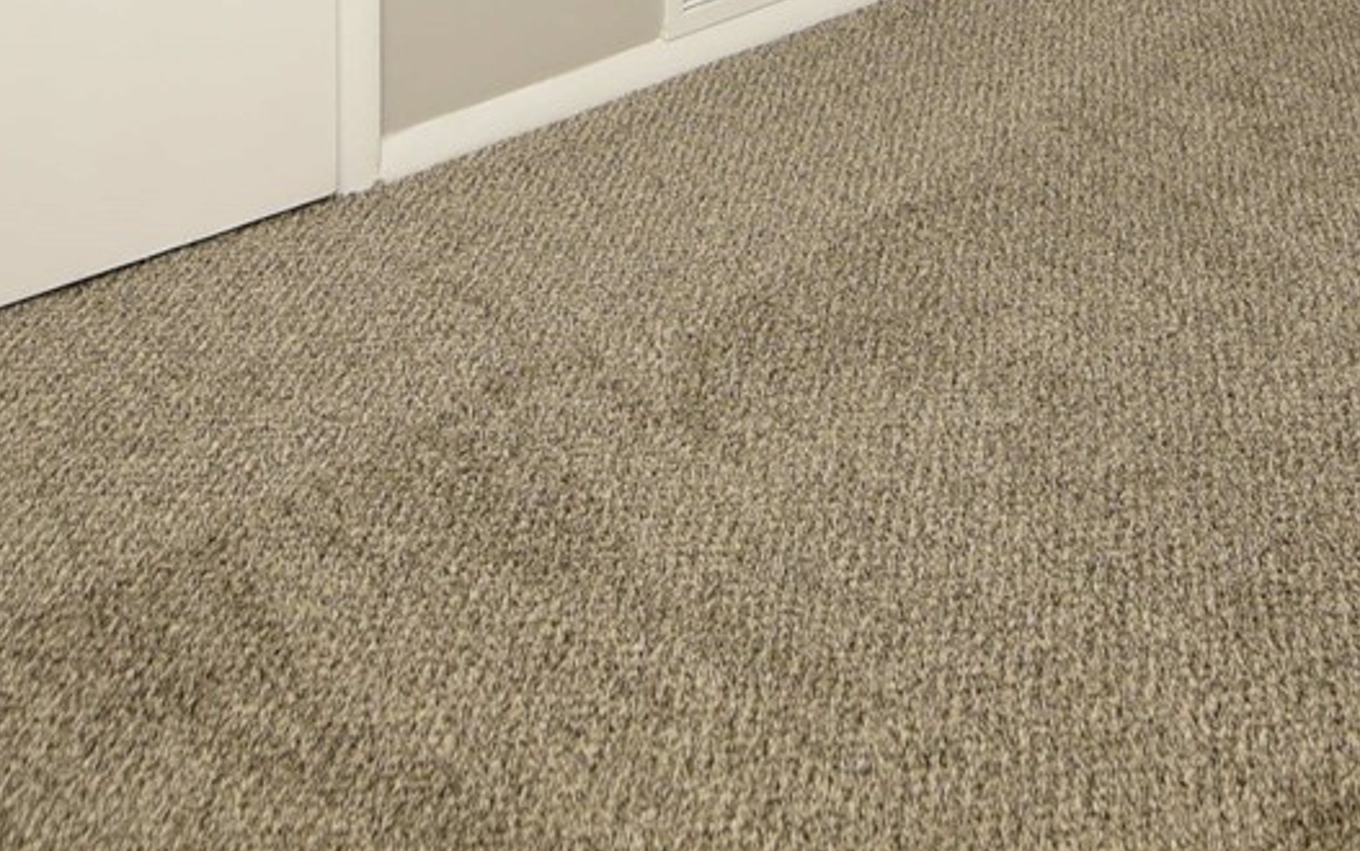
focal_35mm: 59
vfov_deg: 17.3
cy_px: -748
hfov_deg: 34.2
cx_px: 928
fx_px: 2188
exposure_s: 1/40
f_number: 10
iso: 400
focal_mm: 15
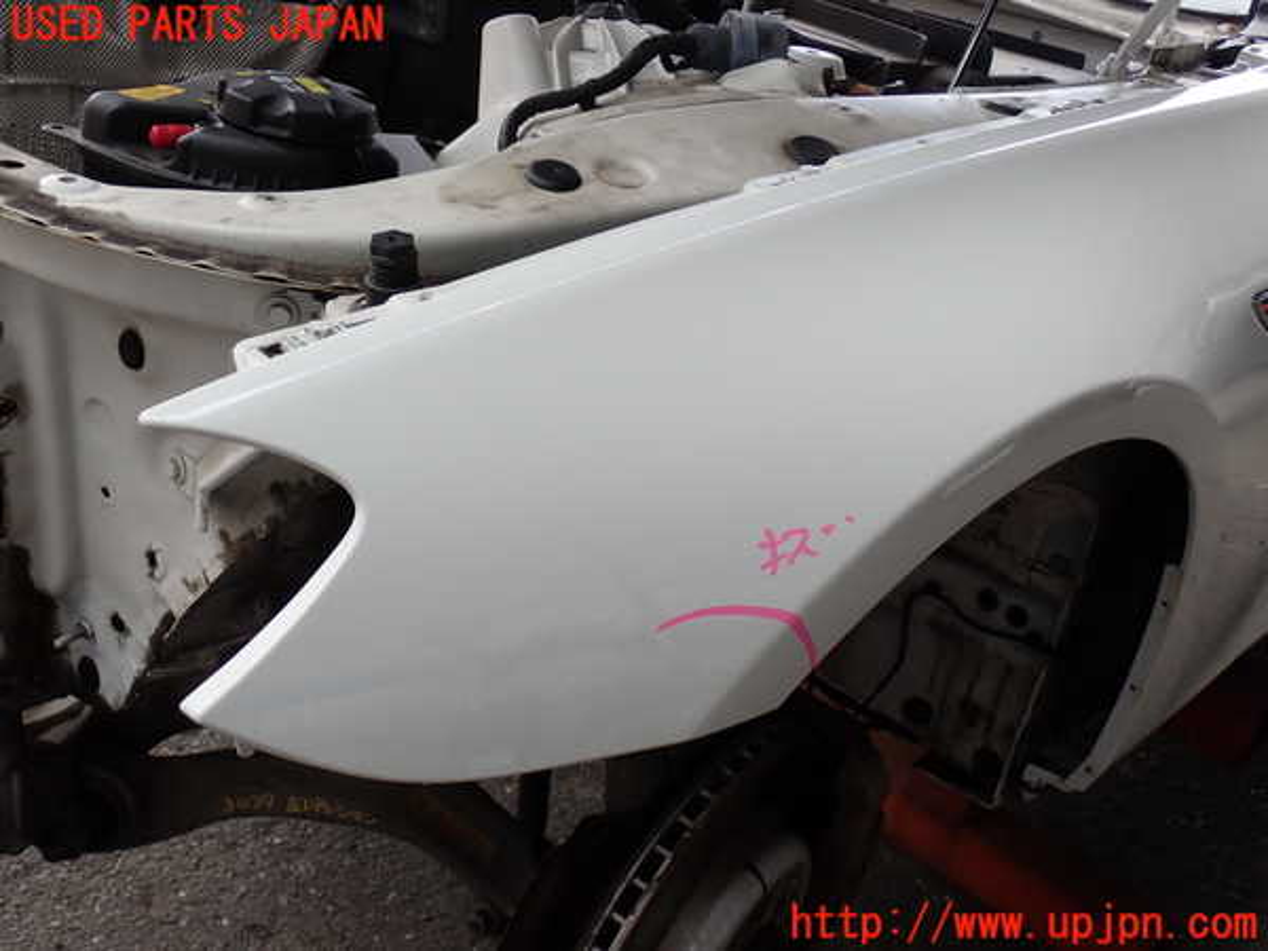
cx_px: 634
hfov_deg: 49.0
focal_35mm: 38
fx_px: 1392
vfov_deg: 37.7
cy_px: 476
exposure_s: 1/100
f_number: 3.5
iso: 100
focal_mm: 6.83
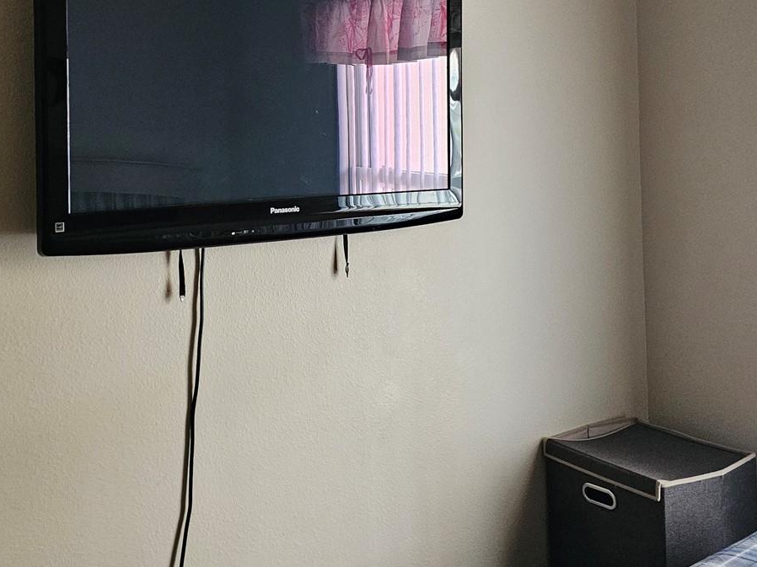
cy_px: 141
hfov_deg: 45.5
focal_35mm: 41
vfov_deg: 34.4
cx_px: 292
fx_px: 896
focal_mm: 6.3
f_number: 1.7
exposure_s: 1/120
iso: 800
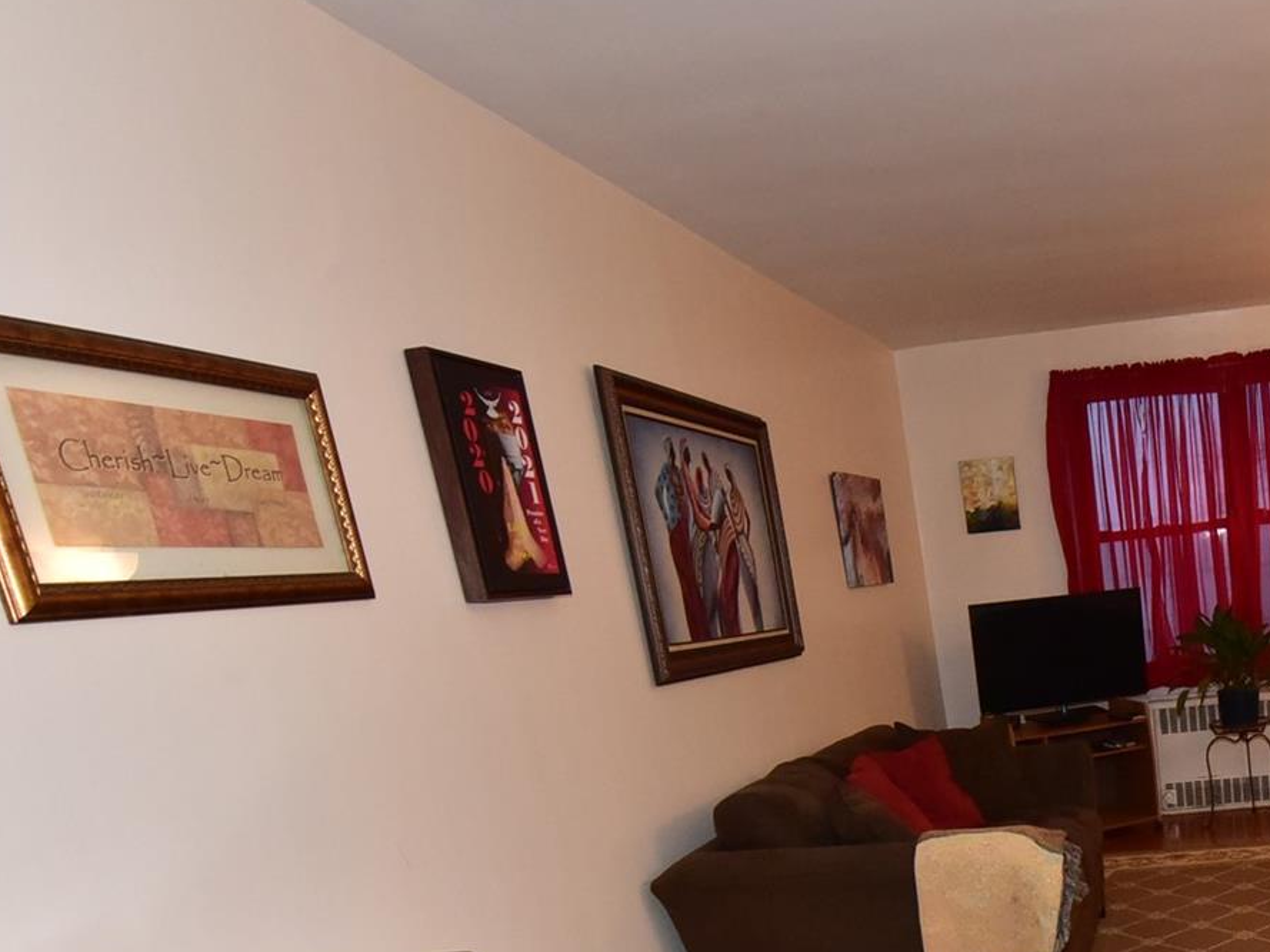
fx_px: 1137
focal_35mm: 31
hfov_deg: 51.3
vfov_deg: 41.2
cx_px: 1151
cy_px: 887
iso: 3200
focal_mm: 14
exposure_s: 1/60
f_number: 9
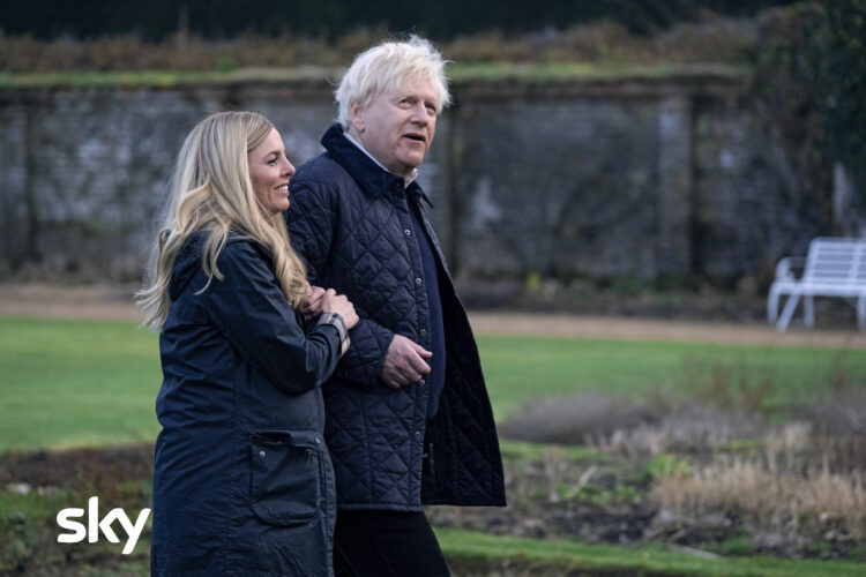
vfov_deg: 6.5
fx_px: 5051
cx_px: 433
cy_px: 288
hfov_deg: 9.8
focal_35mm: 210
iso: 800
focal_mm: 140
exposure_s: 1/125
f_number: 4
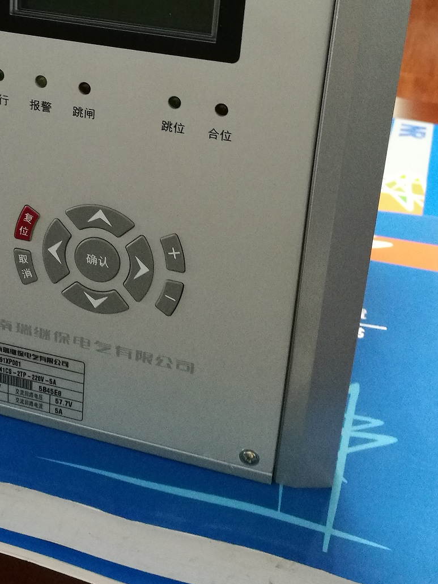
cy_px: 109
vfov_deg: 35.5
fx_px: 877
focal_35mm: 52
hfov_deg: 27.9
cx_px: 150
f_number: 2.2
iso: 320
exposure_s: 1/24
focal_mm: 4.5
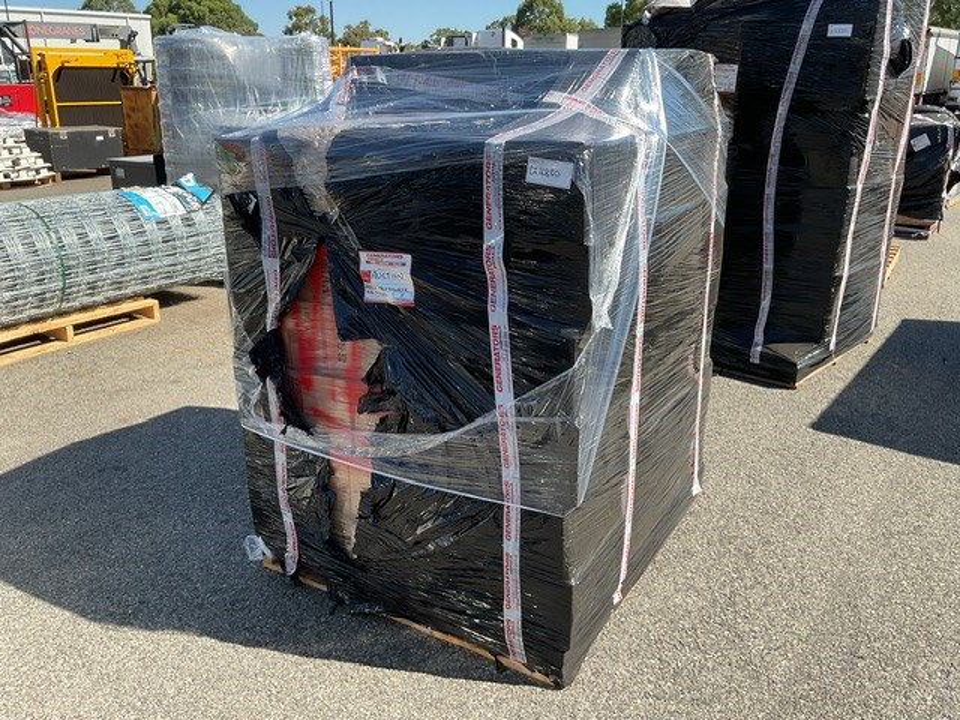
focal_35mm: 29
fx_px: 804
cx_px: 480
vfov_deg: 48.2
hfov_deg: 61.7
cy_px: 360
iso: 16
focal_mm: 3
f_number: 1.8
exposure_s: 1/816
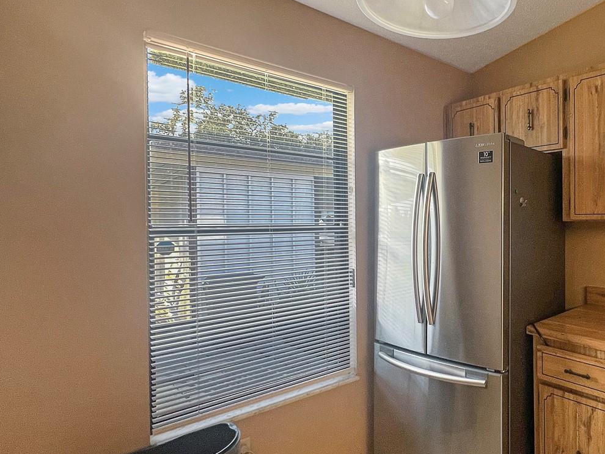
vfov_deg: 63.4
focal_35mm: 21
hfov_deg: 72.2
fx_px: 367
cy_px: 246
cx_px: 469
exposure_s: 1/99
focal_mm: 1.57
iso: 100
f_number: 1.8
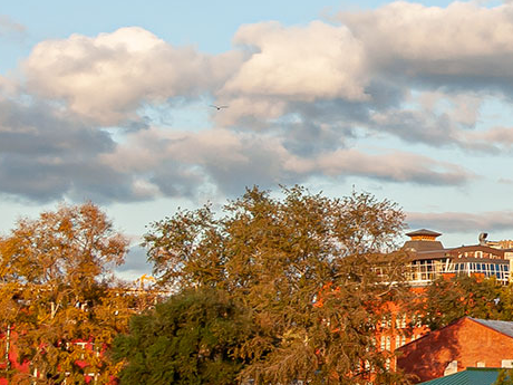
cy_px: -164
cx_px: 1091
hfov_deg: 10.9
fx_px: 2416
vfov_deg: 8.9
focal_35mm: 163
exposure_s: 1/250
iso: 200
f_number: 9
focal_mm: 26
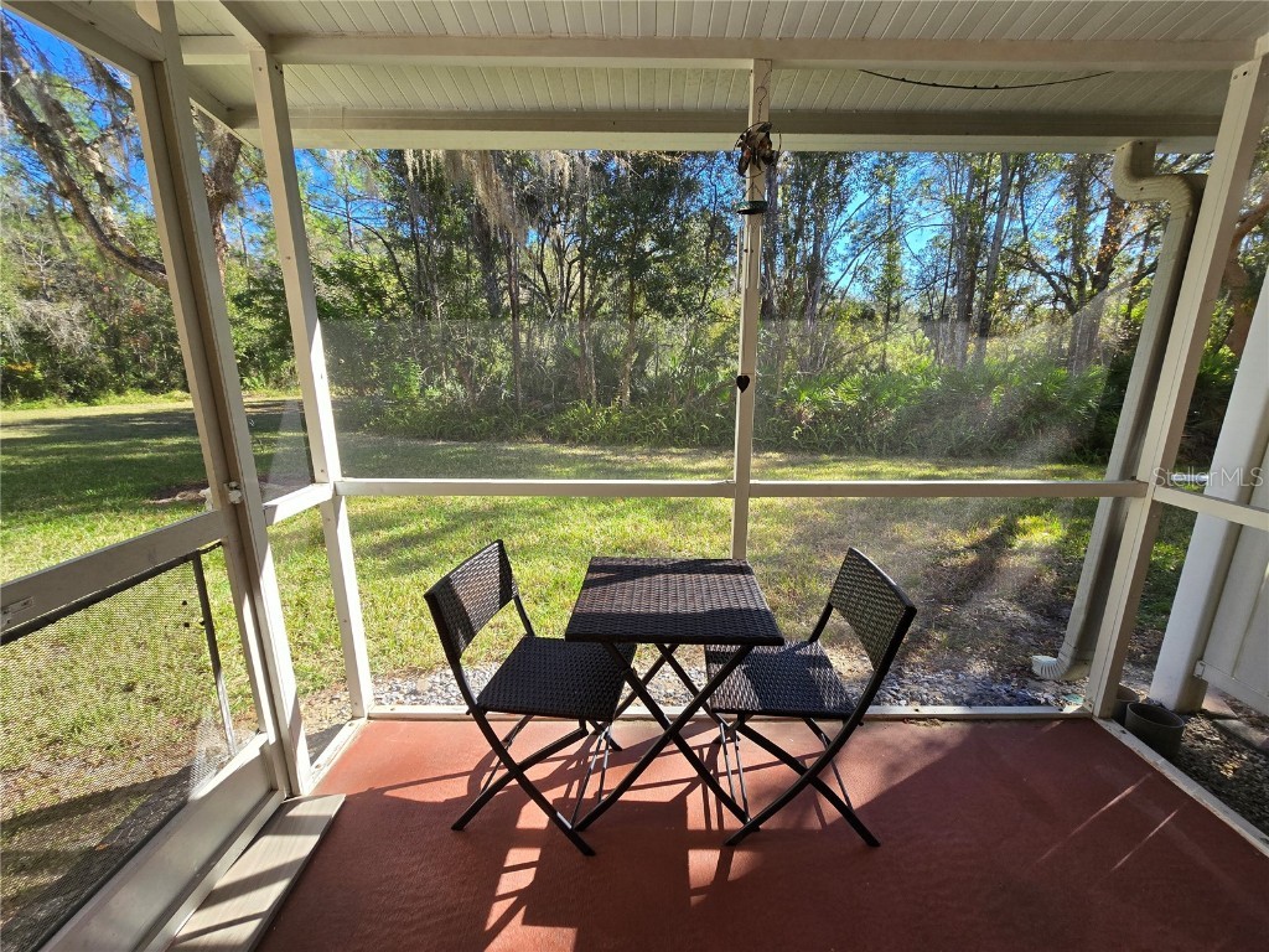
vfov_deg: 89.9
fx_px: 477
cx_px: 634
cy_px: 476
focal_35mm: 13
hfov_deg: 106.2
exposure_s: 1/385
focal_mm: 2.2
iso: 50
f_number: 2.2
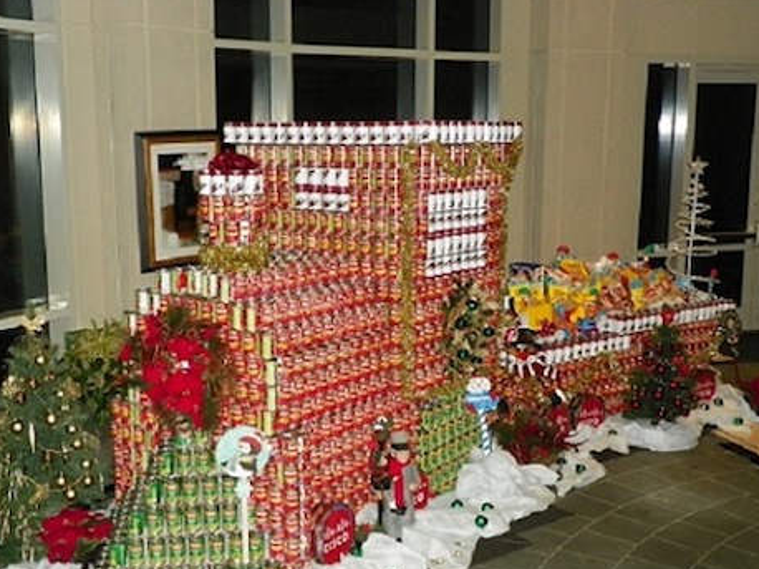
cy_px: 329
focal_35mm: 46
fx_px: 1008
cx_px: 336
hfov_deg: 41.2
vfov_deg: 31.4
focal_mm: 6.9
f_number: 3.2
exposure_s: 1/160
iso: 250
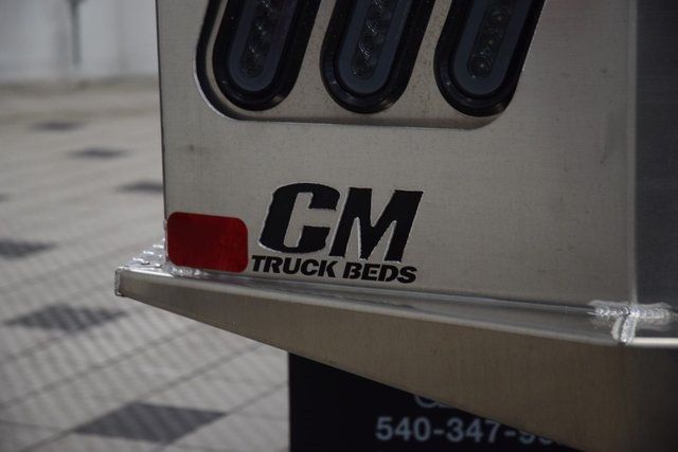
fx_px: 1978
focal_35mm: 105
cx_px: 339
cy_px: 226
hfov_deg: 19.5
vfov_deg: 13.0
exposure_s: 1/125
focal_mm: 70
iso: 1600
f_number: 5
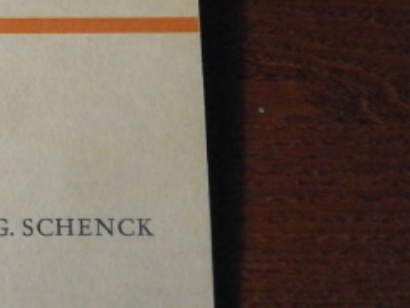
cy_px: -29
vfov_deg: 8.9
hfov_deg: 11.7
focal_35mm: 165
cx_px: -116
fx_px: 1954
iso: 800
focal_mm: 11.1
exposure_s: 1/125
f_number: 4.6
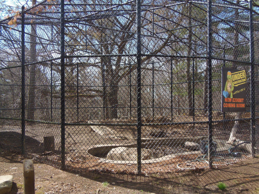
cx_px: 130
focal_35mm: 35
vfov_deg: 40.7
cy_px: 97
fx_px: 262
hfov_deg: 52.6
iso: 64
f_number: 3.4
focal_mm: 6.5
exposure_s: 1/250
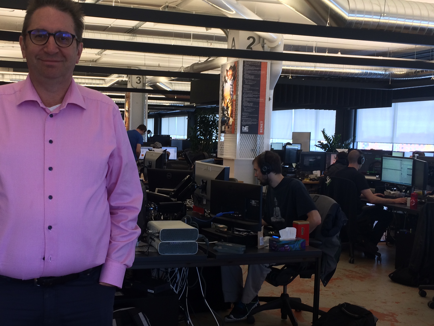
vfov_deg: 34.3
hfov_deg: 44.3
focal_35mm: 42
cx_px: 157
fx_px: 527
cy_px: 163
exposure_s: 1/40
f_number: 2.2
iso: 40
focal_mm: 4.15
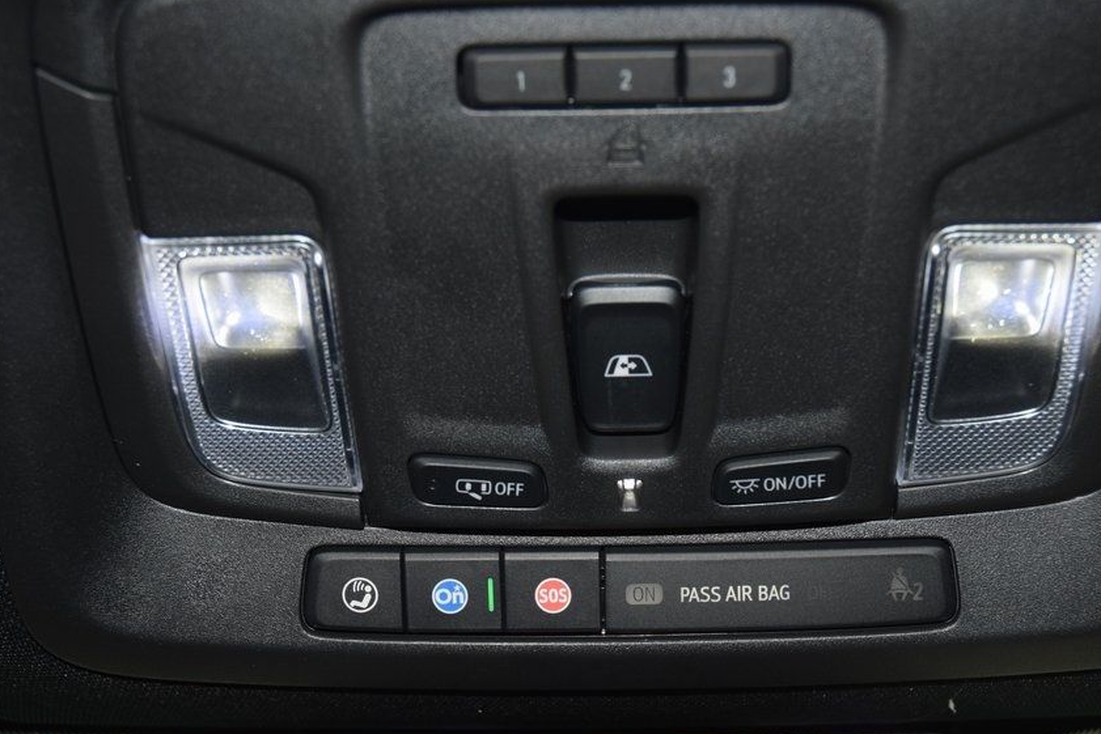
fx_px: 1731
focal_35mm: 57
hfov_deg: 35.2
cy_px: 421
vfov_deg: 23.9
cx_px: 623
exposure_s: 1/50
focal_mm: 31
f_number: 4
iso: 720
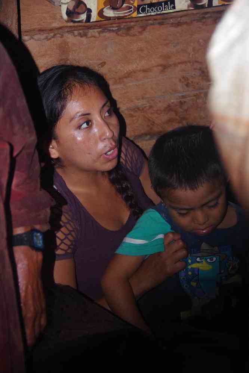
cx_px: 124
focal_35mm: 105
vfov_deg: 19.5
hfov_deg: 13.0
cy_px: 186
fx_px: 1089
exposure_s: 1/125
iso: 3200
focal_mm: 70
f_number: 5.6
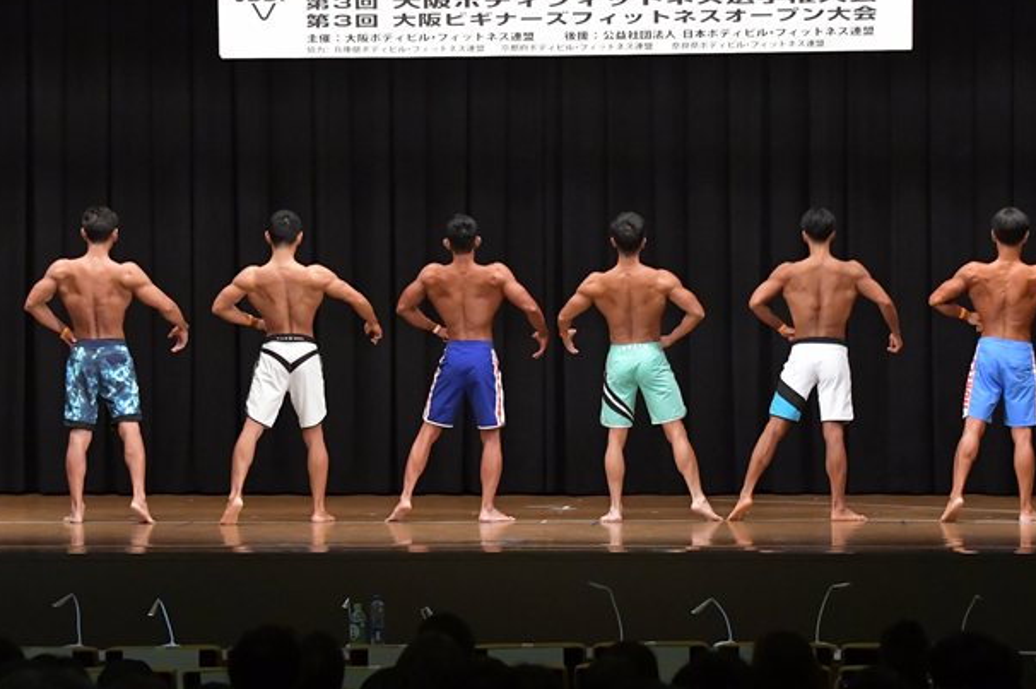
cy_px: 364
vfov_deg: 11.5
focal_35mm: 119
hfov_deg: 17.2
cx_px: 596
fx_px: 3422
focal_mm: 62
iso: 6400
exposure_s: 1/400
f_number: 5.6
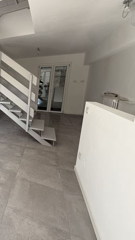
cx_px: -34
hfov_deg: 36.7
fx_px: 140
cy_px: 111
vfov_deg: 81.0
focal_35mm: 22
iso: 250
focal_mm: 2.22
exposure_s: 1/99
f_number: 2.2
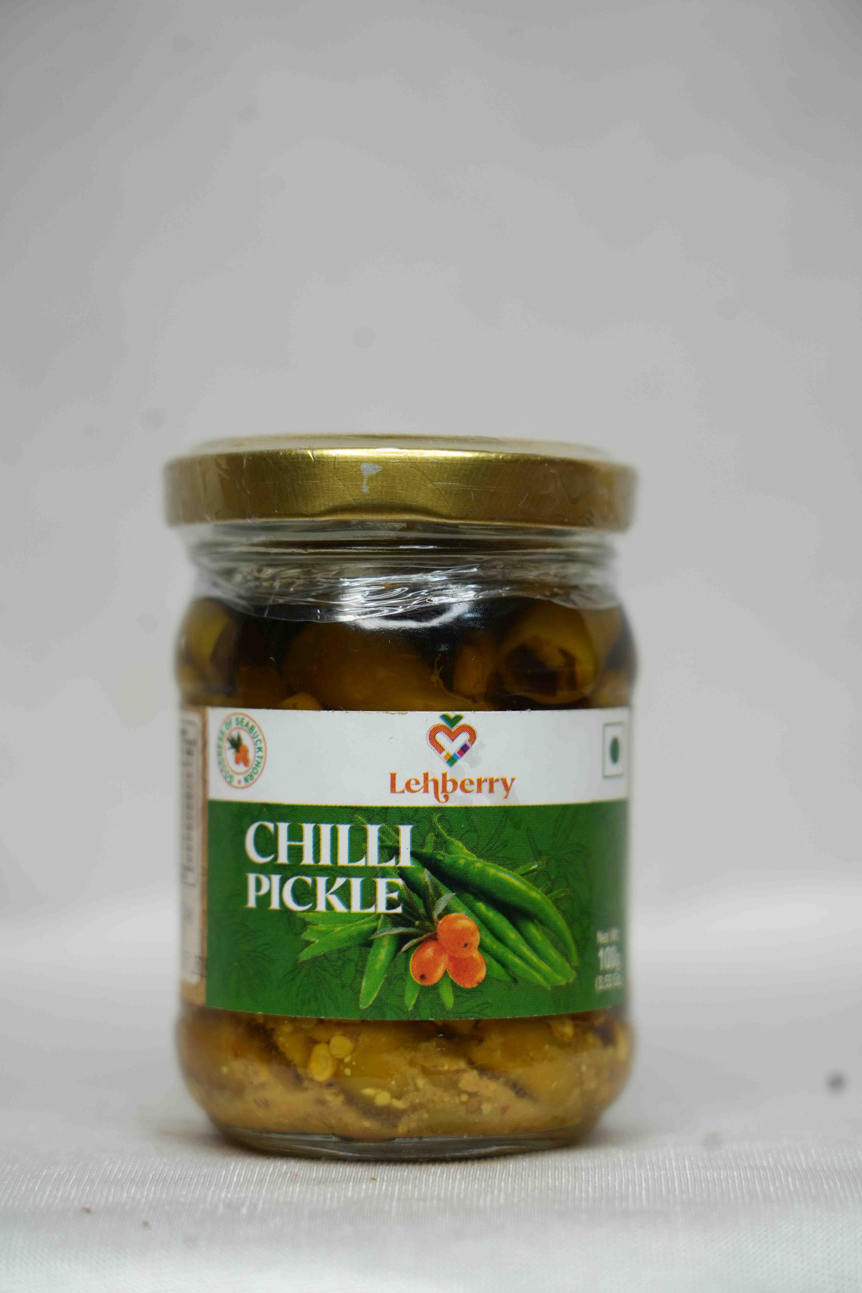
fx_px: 3771
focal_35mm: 105
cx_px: 431
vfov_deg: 19.5
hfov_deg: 13.0
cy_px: 646
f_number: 5
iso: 250
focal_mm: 105
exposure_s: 1/80
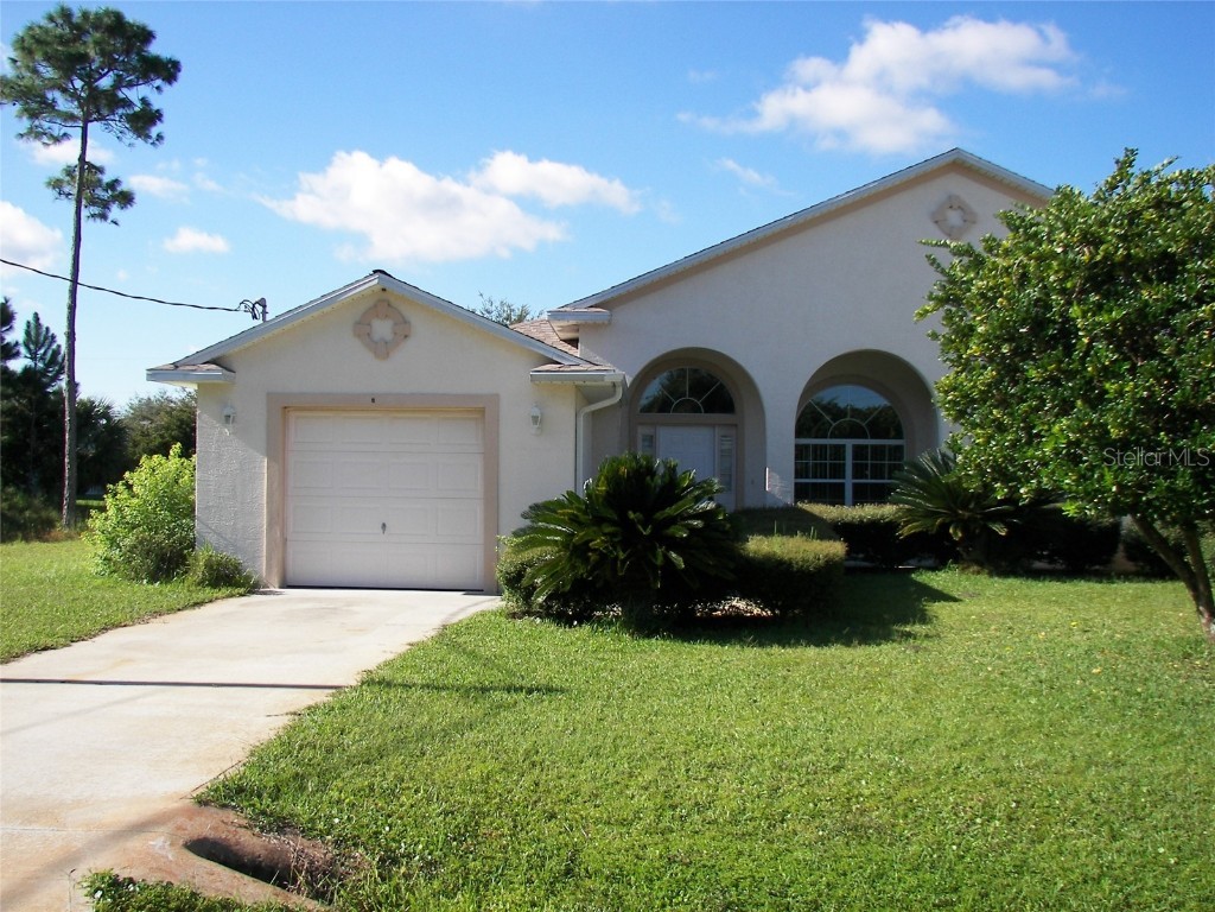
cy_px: 456
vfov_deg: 39.7
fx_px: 1264
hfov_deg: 51.4
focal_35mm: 36
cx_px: 608
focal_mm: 6
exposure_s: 1/640
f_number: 2.8
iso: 50
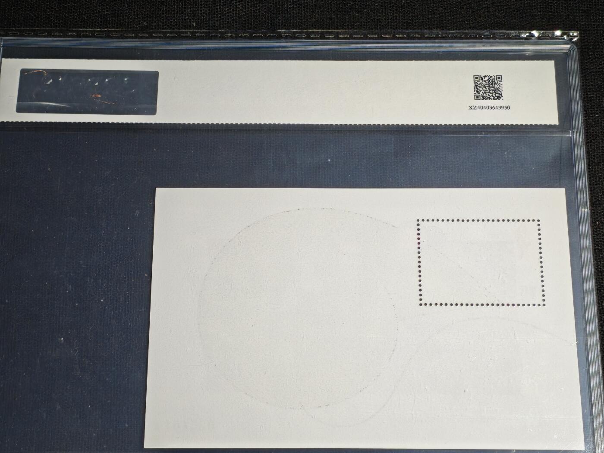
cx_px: 302
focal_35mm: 87
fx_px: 1518
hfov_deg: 22.5
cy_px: 226
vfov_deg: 17.0
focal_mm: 4.94
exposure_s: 1/417
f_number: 1.5
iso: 50
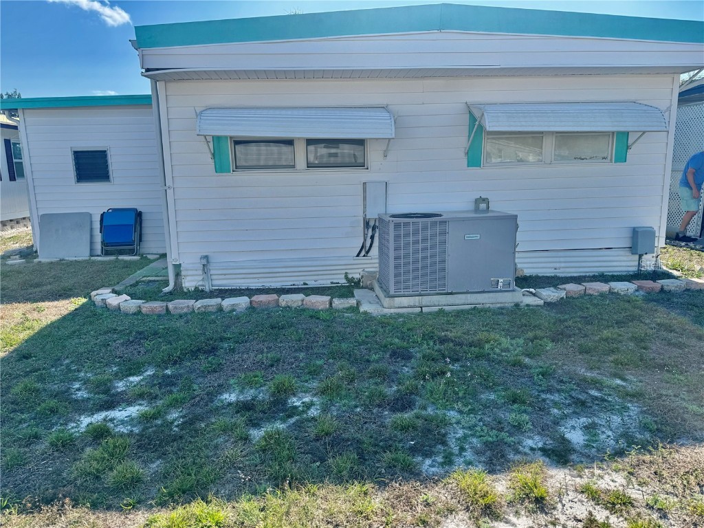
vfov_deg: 56.8
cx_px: 352
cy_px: 264
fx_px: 488
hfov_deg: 71.6
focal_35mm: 24
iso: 80
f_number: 1.78
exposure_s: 1/3413
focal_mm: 6.76
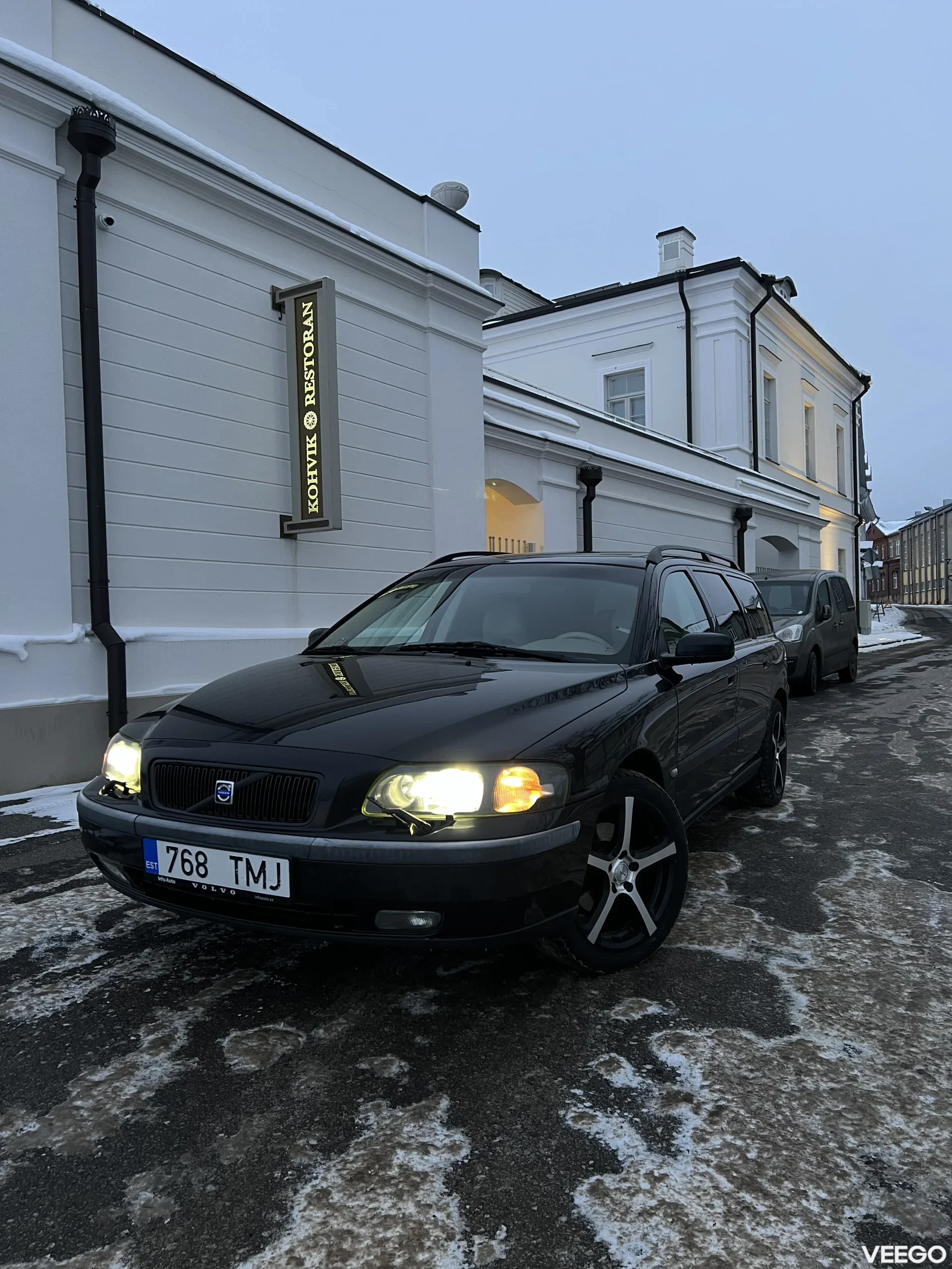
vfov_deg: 67.3
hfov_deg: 53.1
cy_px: 634
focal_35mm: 26
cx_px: 476
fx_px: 953
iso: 125
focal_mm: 5.7
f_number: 1.5
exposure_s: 1/60
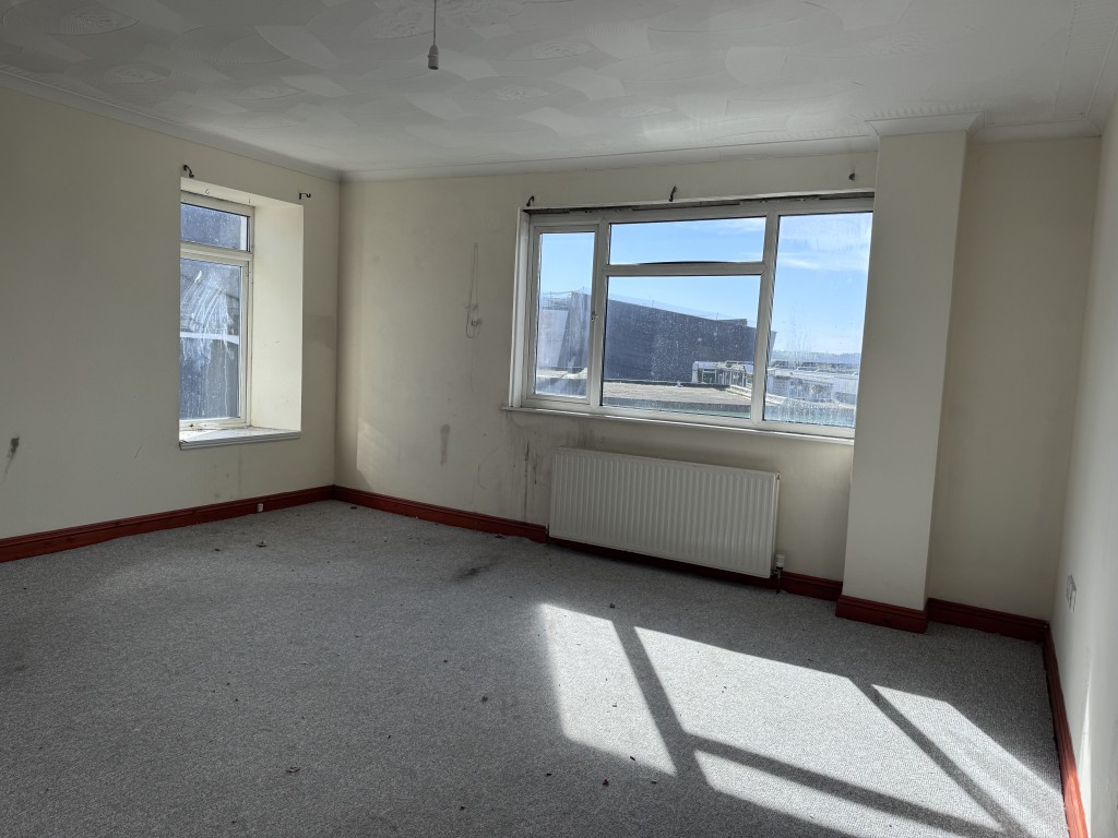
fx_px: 775
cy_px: 419
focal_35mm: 24
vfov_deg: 56.8
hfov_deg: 71.6
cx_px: 559
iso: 80
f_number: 1.78
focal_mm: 6.76
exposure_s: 1/1560
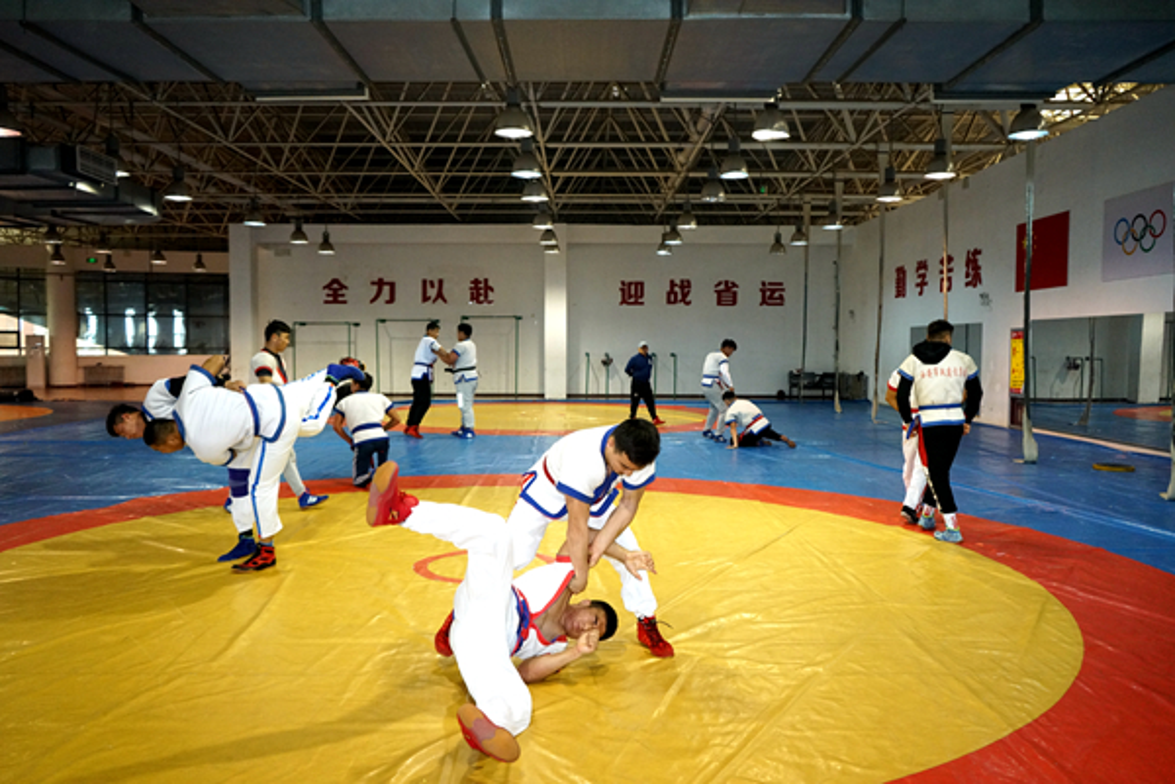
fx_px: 914
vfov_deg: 46.4
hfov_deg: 65.5
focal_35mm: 28
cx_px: 588
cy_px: 392
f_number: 3.5
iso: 4000
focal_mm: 28
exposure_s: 1/1000
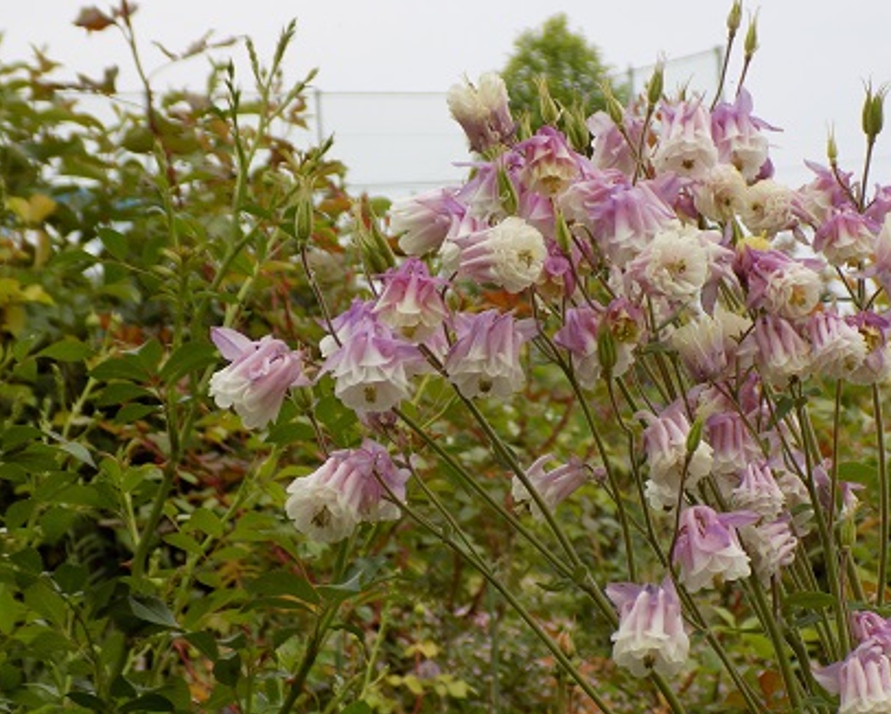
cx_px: 517
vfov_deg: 15.6
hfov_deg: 19.3
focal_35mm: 99
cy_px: 372
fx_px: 2612
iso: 80
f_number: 4.4
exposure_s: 1/320
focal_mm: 15.3
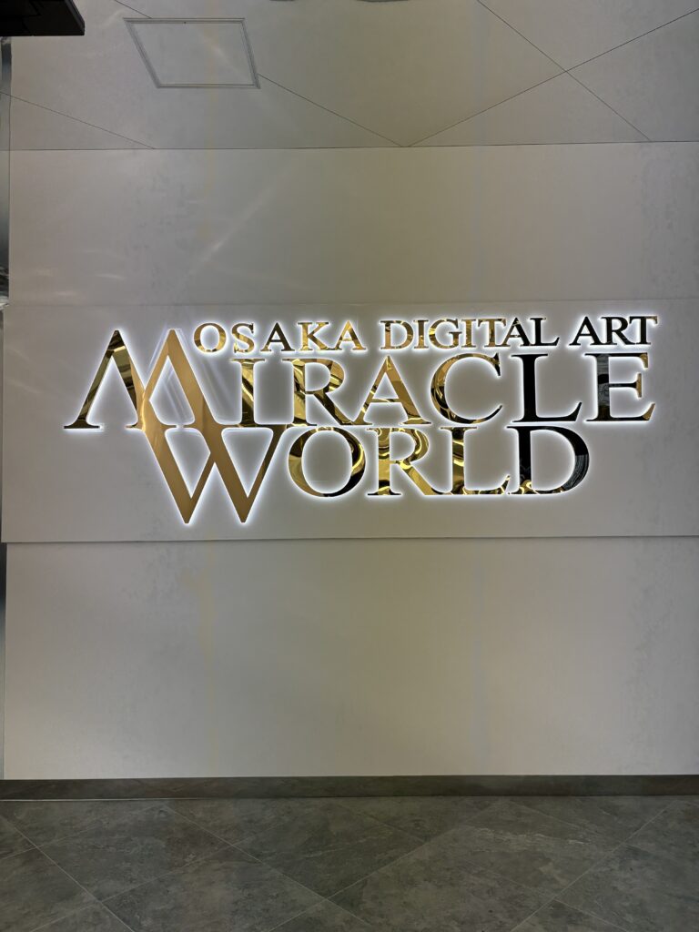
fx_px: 700
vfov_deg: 67.3
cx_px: 350
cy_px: 466
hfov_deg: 53.1
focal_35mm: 26
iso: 80
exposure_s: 1/120
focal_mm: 5.96
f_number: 1.6
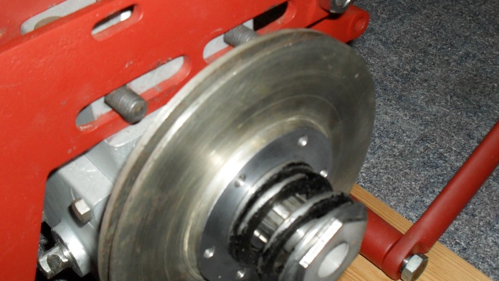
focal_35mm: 45
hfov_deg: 45.5
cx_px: 243
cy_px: 173
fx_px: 595
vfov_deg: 26.4
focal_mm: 6.3
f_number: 3.2
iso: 200
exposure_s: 1/45
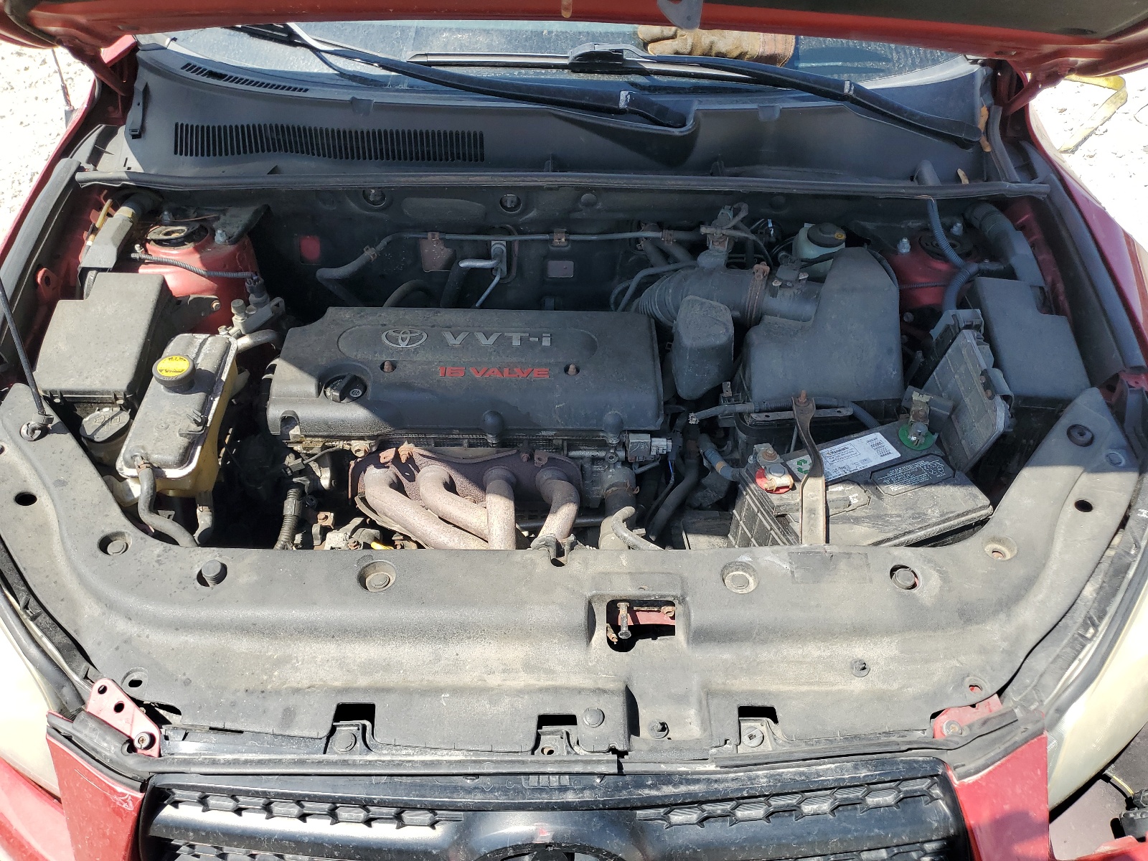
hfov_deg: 67.3
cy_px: 430
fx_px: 862
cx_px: 574
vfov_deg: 53.1
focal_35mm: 26
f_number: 1.5
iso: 50
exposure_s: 1/1250
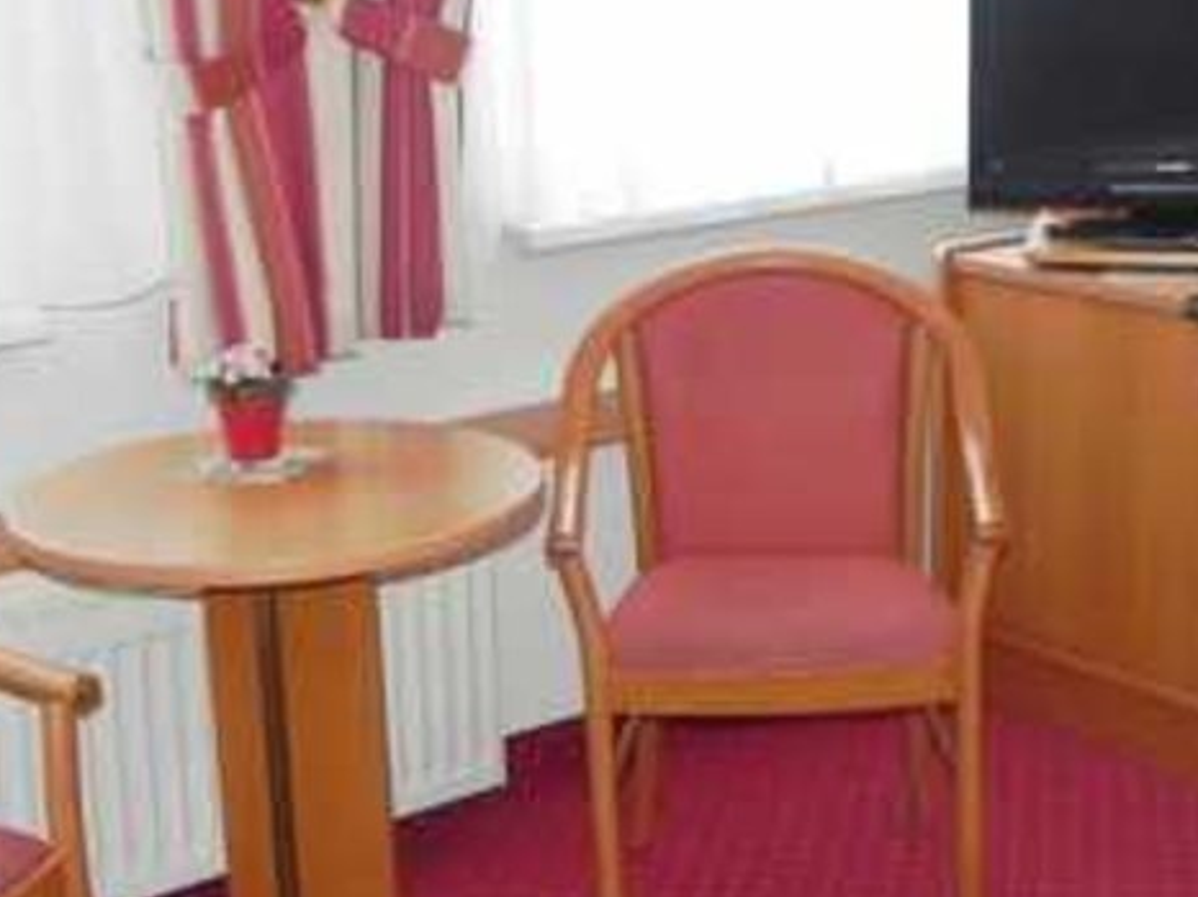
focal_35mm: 67
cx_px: 848
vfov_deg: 21.9
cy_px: 416
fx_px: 2318
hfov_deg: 28.7
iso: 160
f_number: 3.5
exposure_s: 1/80.8
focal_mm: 4.6
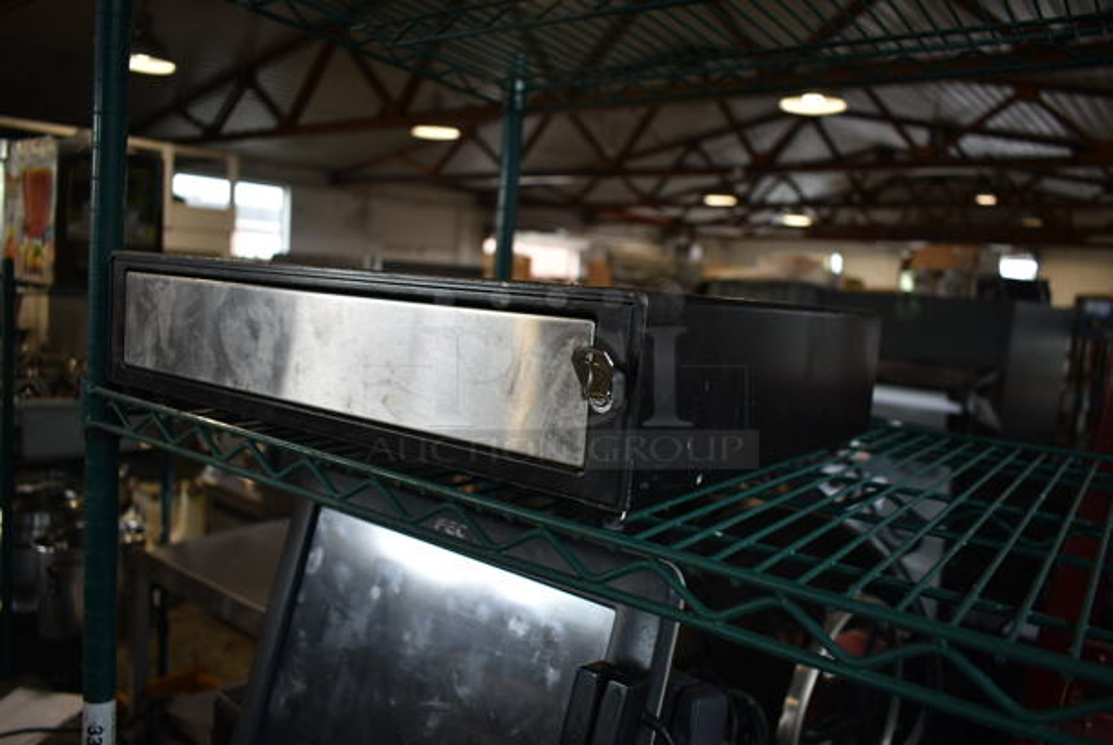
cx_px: 556
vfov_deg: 48.0
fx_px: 836
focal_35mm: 27
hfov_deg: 67.3
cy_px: 372
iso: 100
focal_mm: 18
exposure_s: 1/40
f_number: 3.5
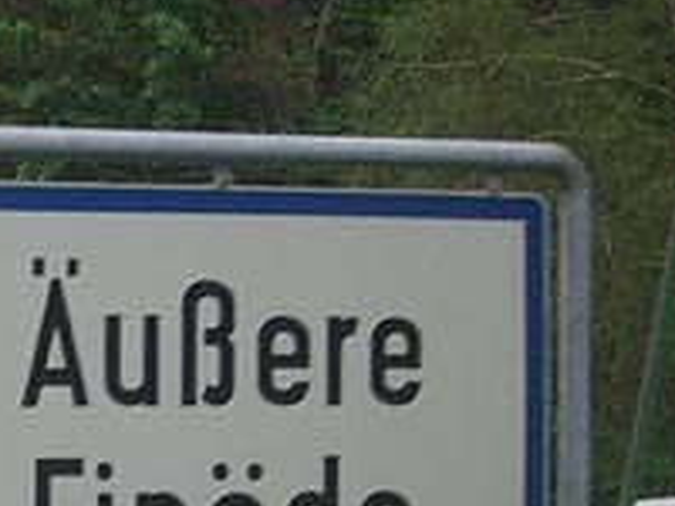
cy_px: 580
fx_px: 4407
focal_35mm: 226
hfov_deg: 8.7
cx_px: -91
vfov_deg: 6.5
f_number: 4.6
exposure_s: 1/200
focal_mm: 15.3
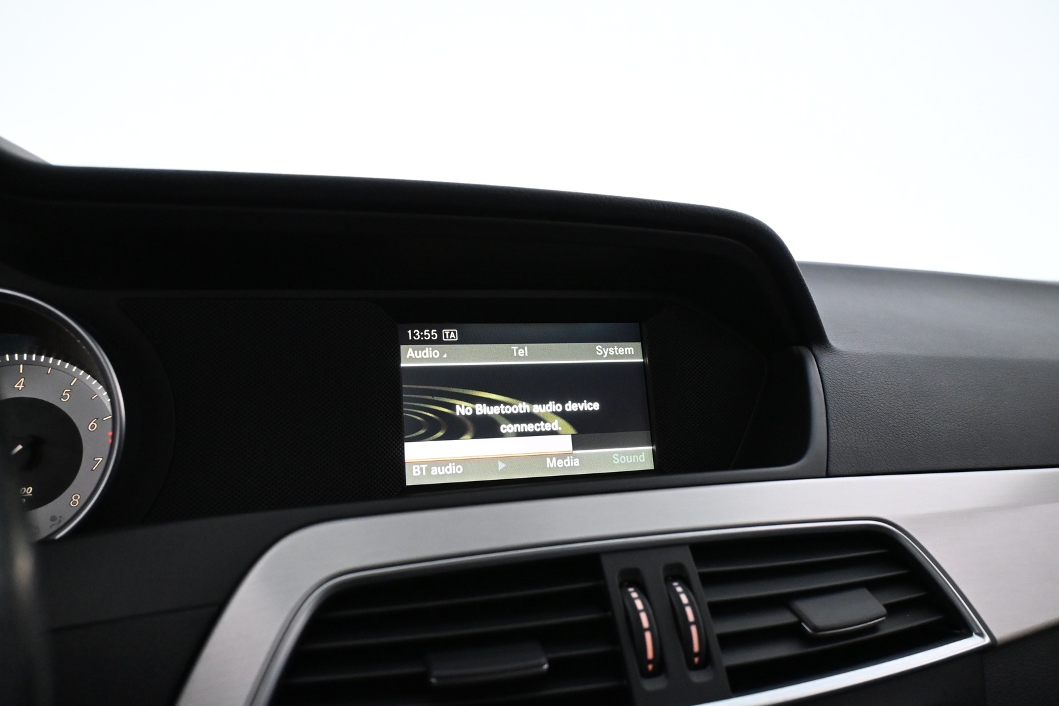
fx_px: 860
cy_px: 353
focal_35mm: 29
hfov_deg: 63.2
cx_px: 530
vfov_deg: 44.6
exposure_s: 1/80
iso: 4000
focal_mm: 19.5
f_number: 4.5
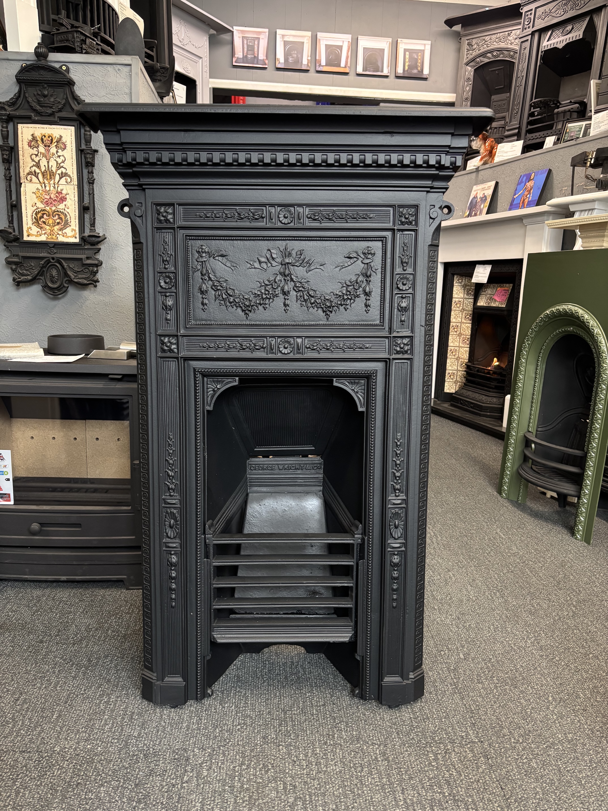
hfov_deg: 53.1
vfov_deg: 67.3
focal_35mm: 26
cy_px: 406
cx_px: 304
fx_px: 609
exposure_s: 1/33
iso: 400
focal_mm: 5.96
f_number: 1.6
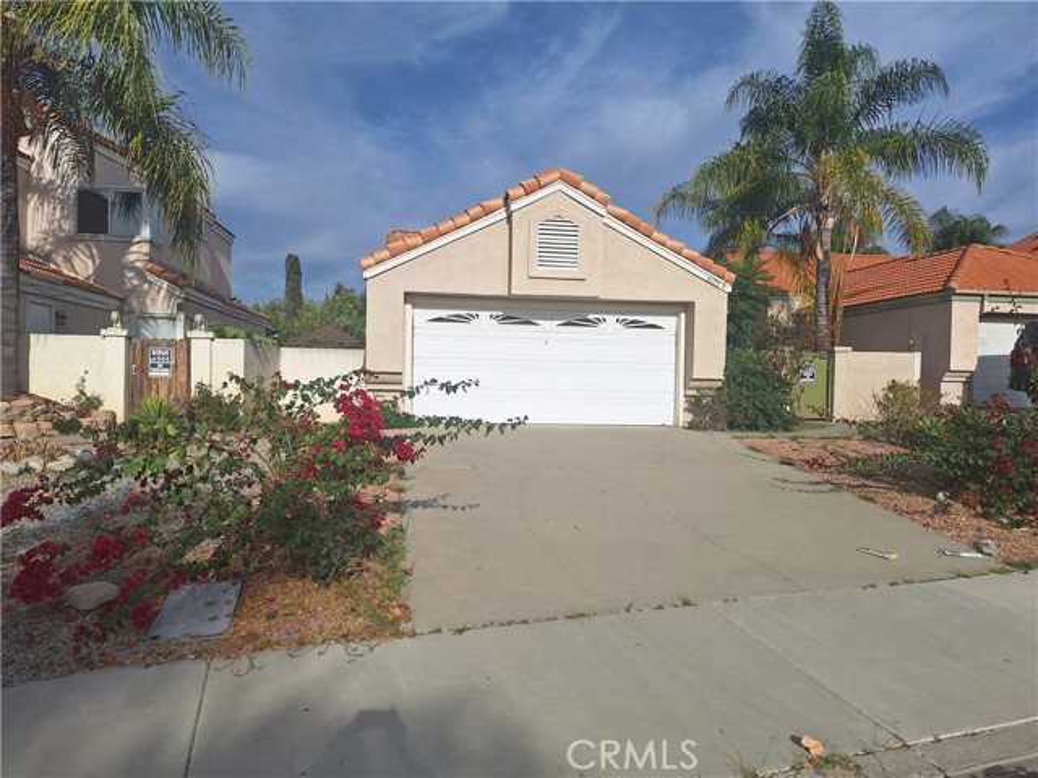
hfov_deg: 73.9
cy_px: 389
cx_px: 519
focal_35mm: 23
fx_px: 690
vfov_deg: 58.9
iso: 40
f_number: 1.8
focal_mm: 5.54
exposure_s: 1/5435
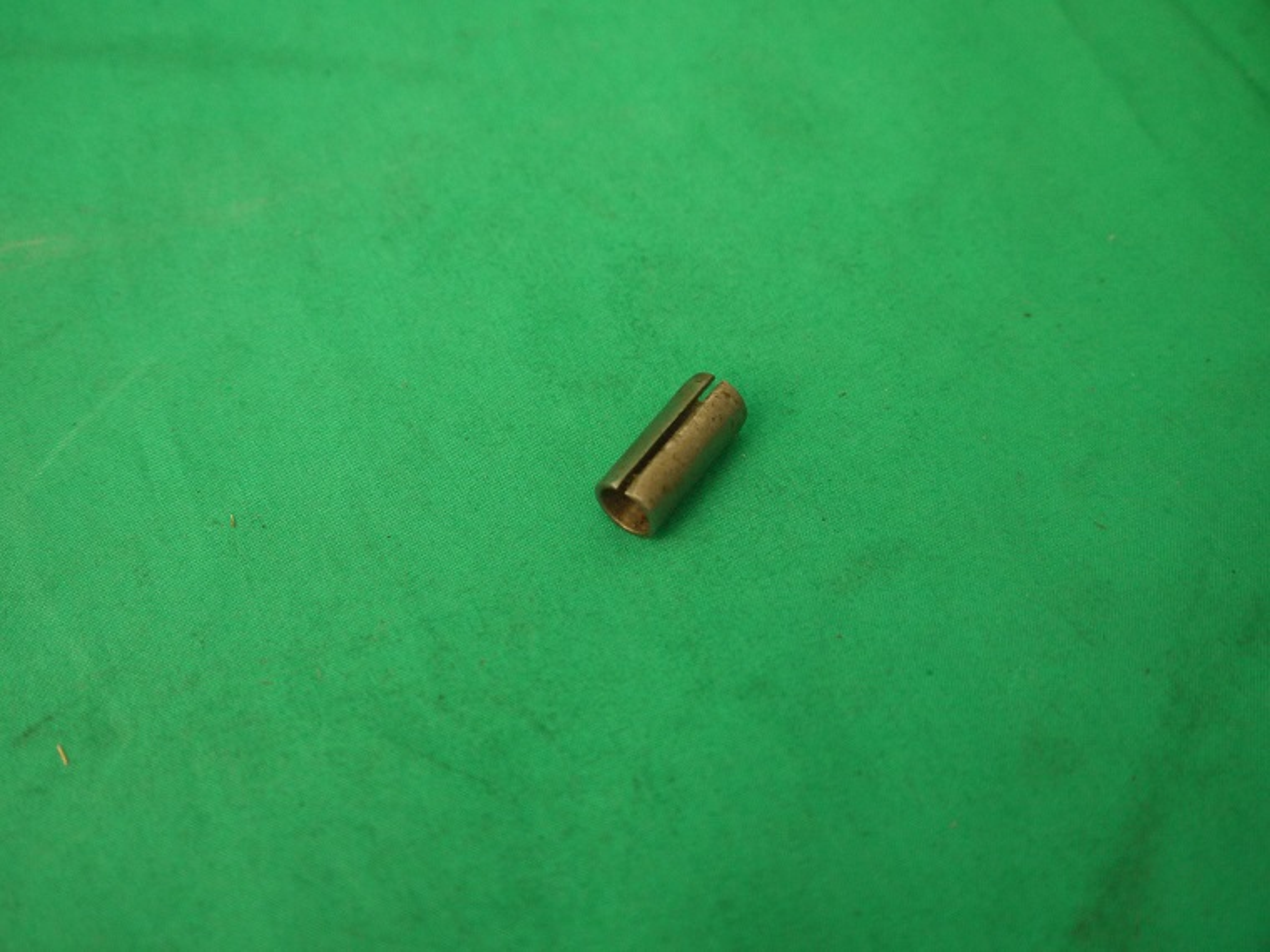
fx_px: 1541
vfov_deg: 34.3
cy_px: 476
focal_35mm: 42
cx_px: 635
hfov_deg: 44.8
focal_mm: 21
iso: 800
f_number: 4.3
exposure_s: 1/50
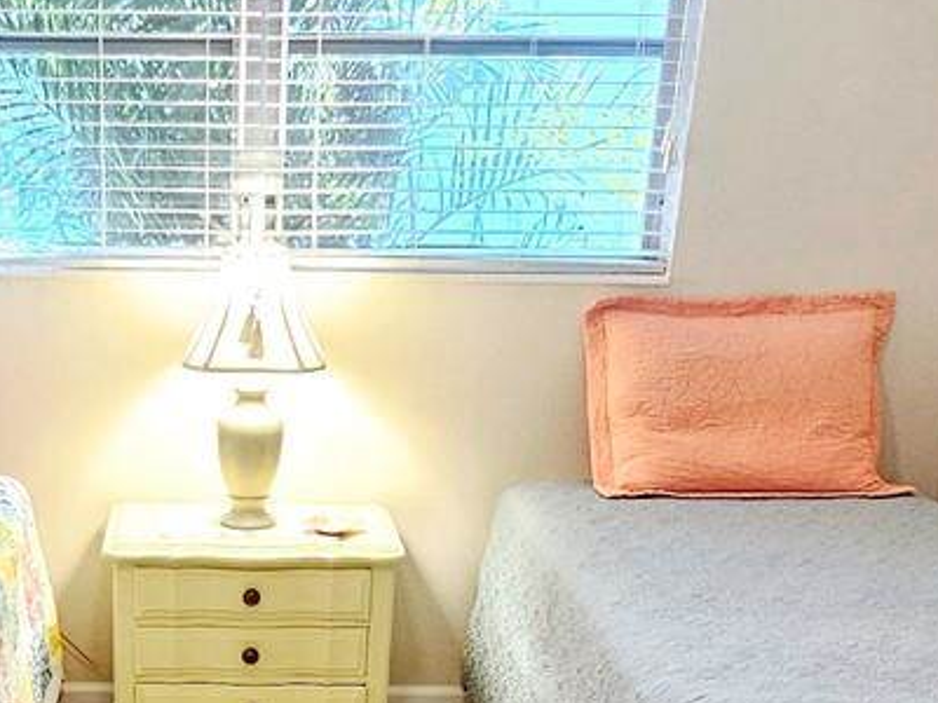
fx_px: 1409
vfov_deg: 25.9
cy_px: 773
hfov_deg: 35.6
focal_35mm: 52
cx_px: 183
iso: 320
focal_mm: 2.2
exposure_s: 1/40
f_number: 2.2
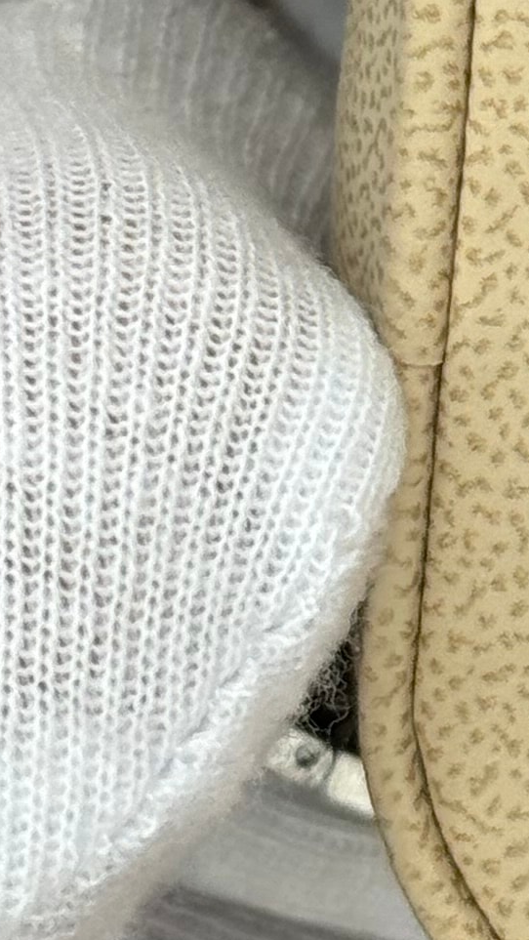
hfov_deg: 5.4
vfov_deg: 9.8
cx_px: 1176
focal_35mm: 219
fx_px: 5459
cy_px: 311
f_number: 1.78
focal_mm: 6.76
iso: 64
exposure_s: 1/875
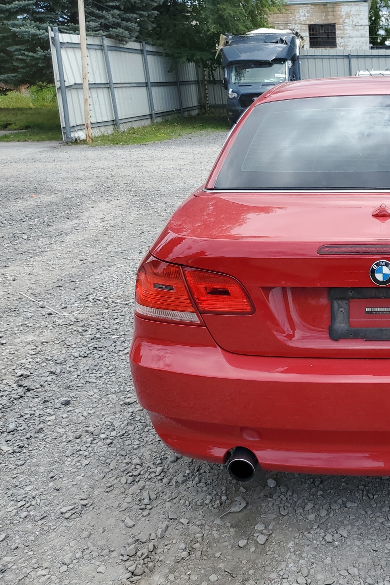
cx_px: 390
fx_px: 601
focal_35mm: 37
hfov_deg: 33.0
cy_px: 293
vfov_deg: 51.9
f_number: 1.5
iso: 50
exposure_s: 1/2000
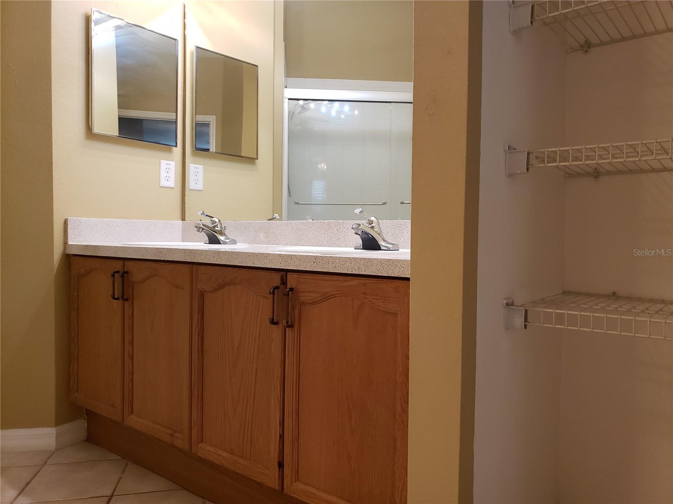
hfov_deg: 67.3
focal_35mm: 26
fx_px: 505
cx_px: 336
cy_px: 252
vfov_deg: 53.1
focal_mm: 4.3
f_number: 2.4
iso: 320
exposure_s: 1/60
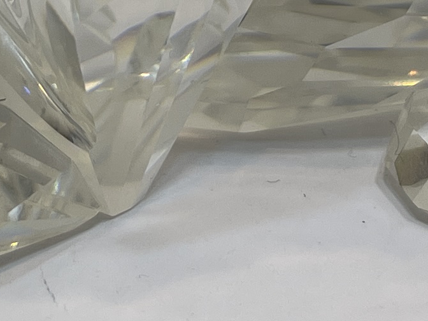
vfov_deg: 9.2
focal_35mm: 150
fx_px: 1855
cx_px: 327
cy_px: -352
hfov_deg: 13.1
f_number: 1.6
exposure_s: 1/470
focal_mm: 5.1
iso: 32
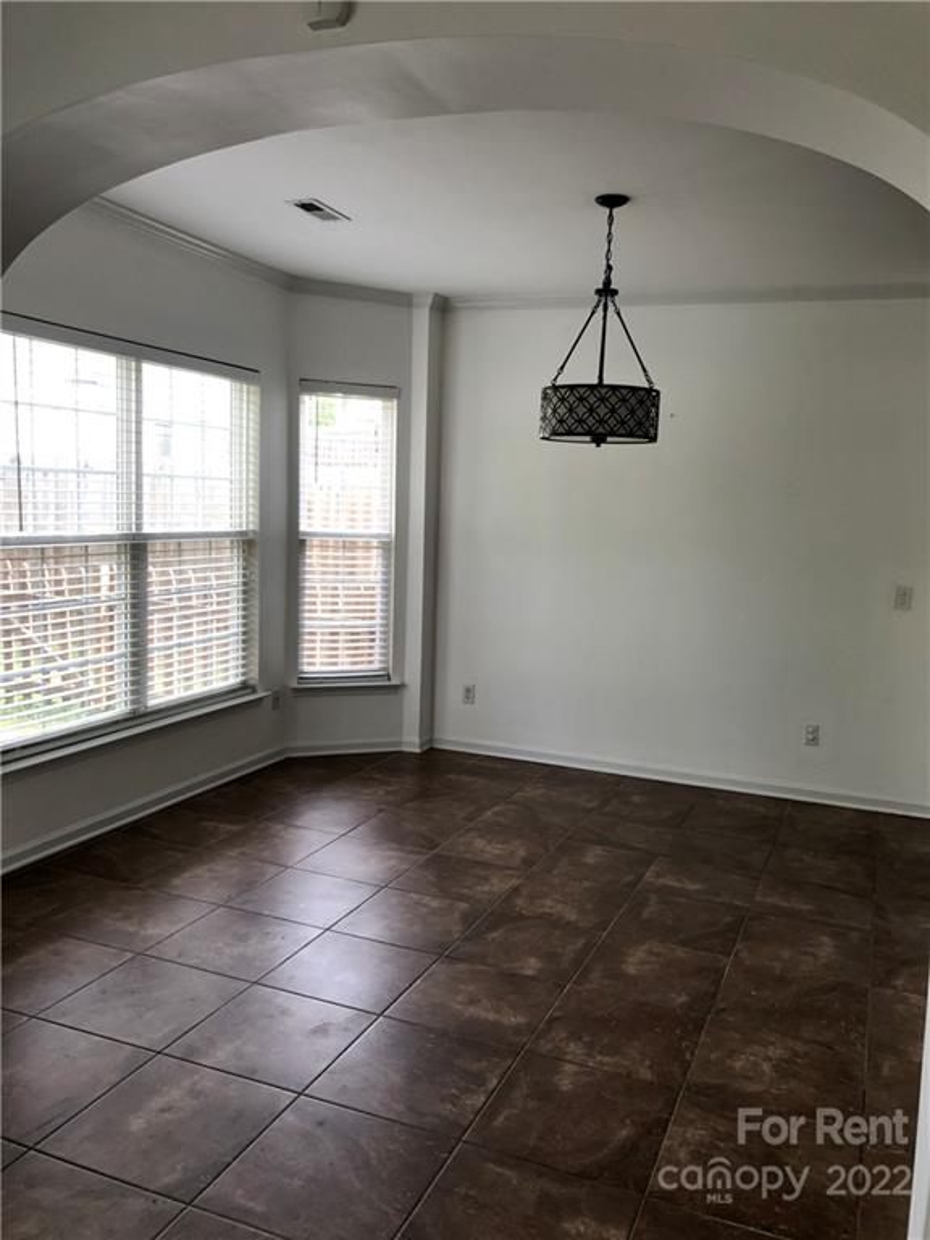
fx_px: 1003
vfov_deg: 63.4
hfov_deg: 49.7
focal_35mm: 28
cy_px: 620
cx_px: 465
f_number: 1.8
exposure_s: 1/120
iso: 160
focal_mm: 3.99
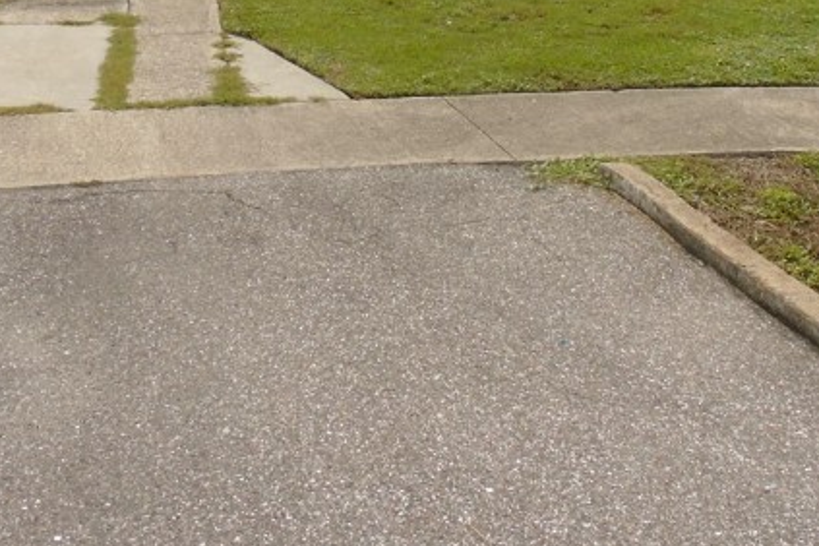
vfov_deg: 20.1
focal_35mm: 63
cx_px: 352
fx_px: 1433
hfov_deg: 31.8
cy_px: -126
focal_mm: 4.4
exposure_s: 1/250
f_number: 3.4
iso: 80
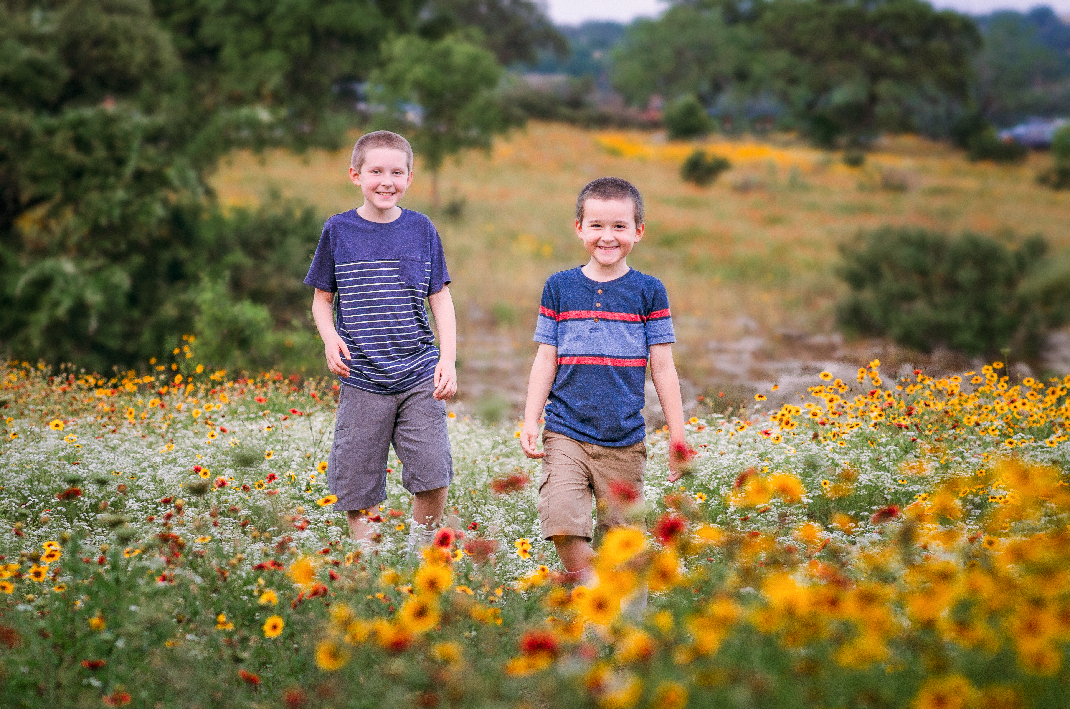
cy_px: 354
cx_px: 535
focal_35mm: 128
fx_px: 3782
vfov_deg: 10.7
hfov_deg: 16.1
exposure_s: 1/320
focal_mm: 85
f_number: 3.5
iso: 250
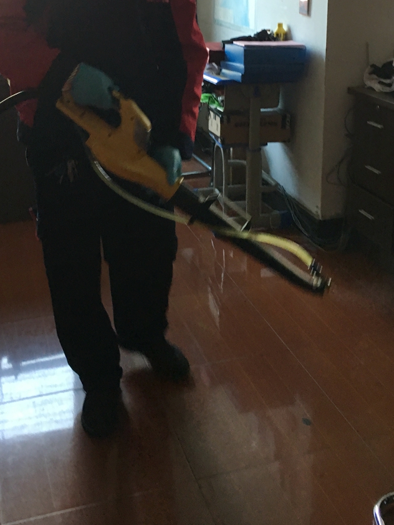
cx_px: 194
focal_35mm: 47
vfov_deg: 39.0
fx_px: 713
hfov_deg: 30.9
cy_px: 109
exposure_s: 1/33
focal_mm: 4.15
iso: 125
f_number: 2.2
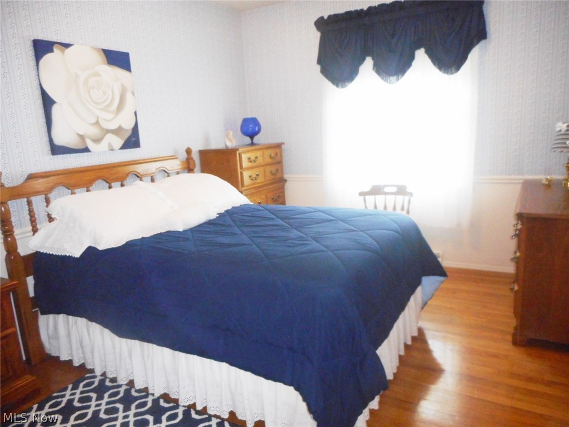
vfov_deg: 54.9
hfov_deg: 69.4
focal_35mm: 25
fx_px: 411
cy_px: 214
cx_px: 284
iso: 400
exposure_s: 1/25
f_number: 3.7
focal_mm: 4.5
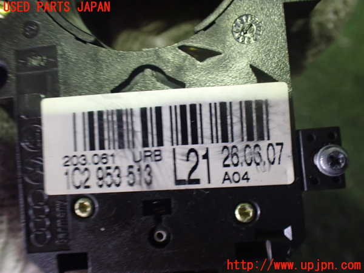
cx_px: 182
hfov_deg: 60.0
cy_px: 136
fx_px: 315
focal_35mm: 30
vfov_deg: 46.8
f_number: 2.3
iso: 800
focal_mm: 5.4
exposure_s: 1/40
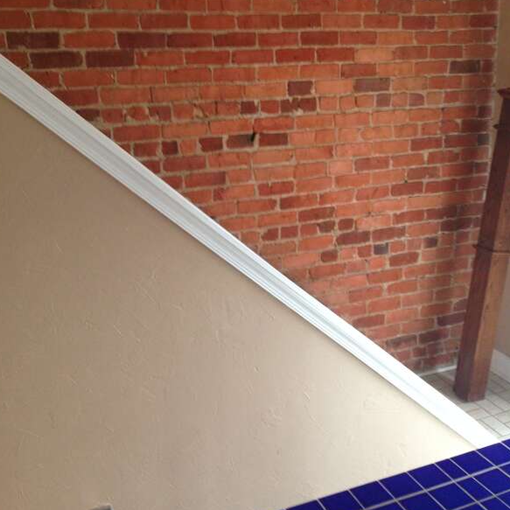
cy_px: 170
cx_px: 250
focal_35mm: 40
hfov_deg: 41.9
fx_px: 667
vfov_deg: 41.3
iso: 125
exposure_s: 1/20
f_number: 2.4
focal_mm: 4.12
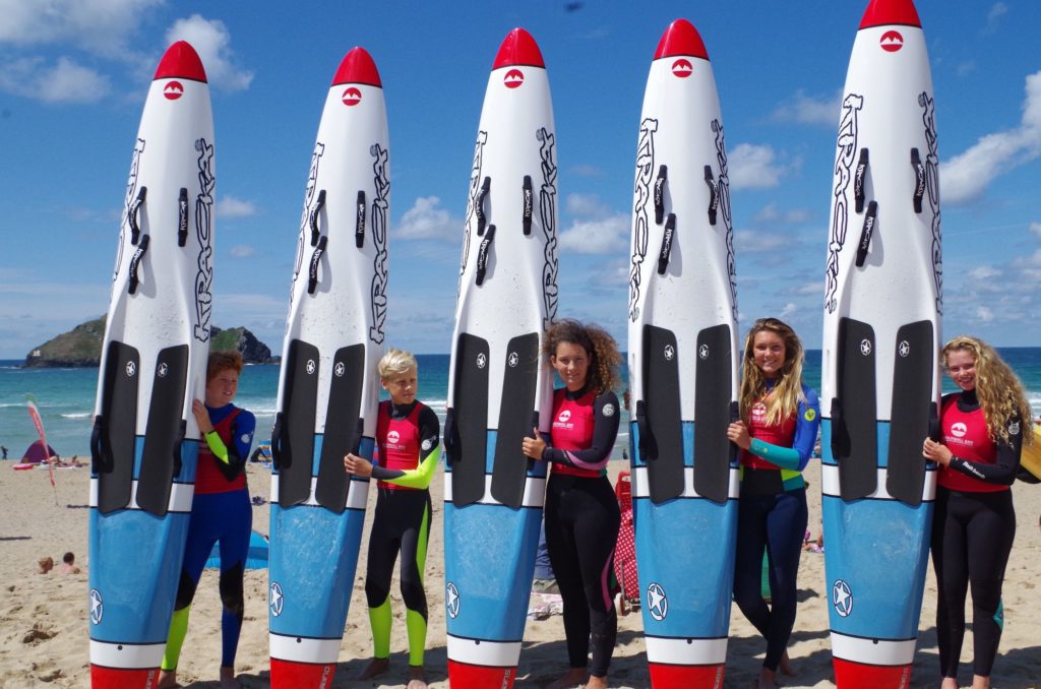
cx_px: 520
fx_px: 981
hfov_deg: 55.9
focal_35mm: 34
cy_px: 344
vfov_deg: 38.7
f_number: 10
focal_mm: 23.13
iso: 800
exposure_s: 1/1600
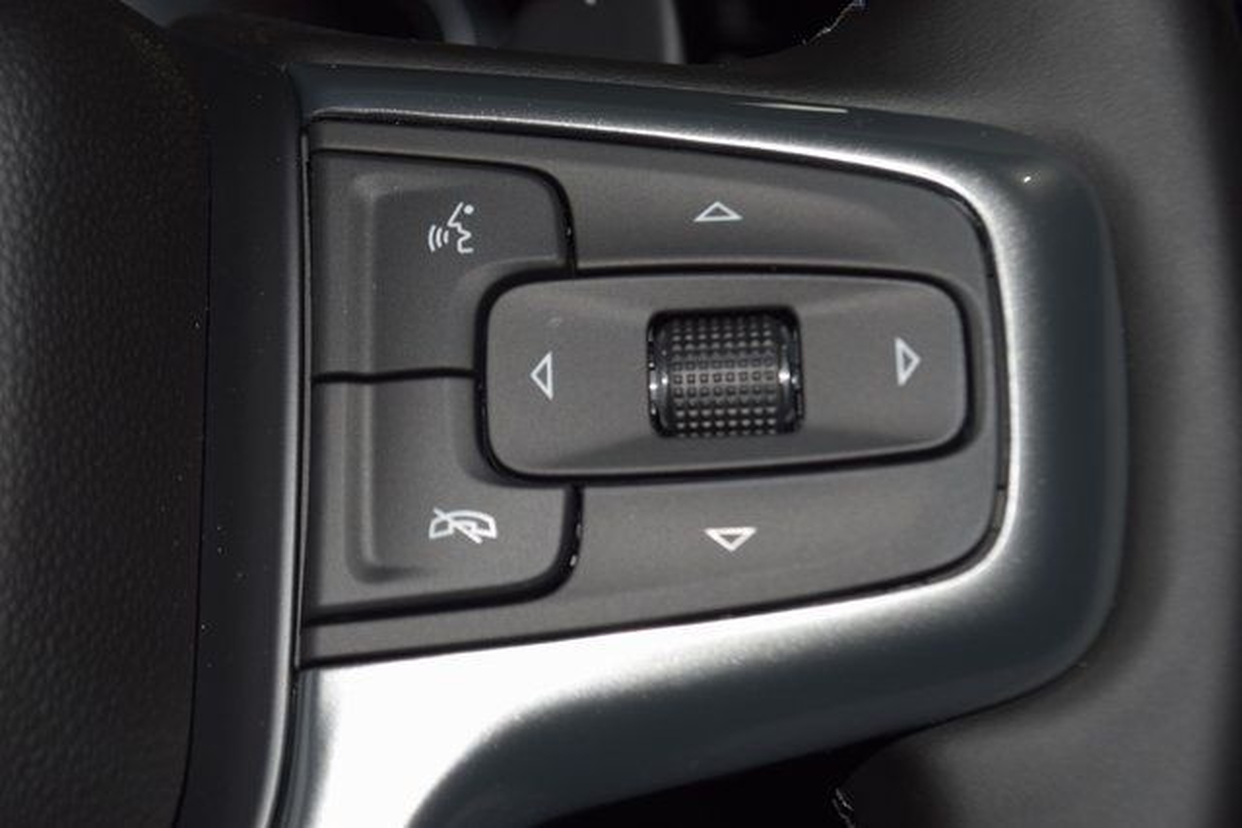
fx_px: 2484
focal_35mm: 72
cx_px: 621
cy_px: 414
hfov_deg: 28.1
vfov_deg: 18.9
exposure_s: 1/60
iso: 100
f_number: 8
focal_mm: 48
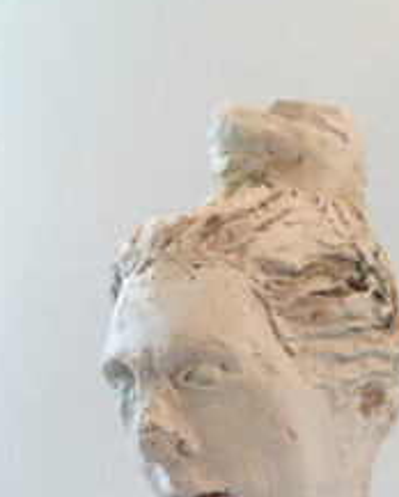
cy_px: 336
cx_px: 290
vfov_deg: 39.8
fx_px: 678
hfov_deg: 32.3
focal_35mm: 46
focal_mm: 4.15
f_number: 2.2
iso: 25
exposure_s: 1/33
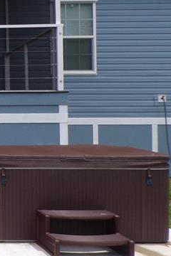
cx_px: -143
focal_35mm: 71
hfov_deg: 16.0
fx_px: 506
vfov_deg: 28.4
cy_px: 114
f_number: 5.8
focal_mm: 4.3
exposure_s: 1/350
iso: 80
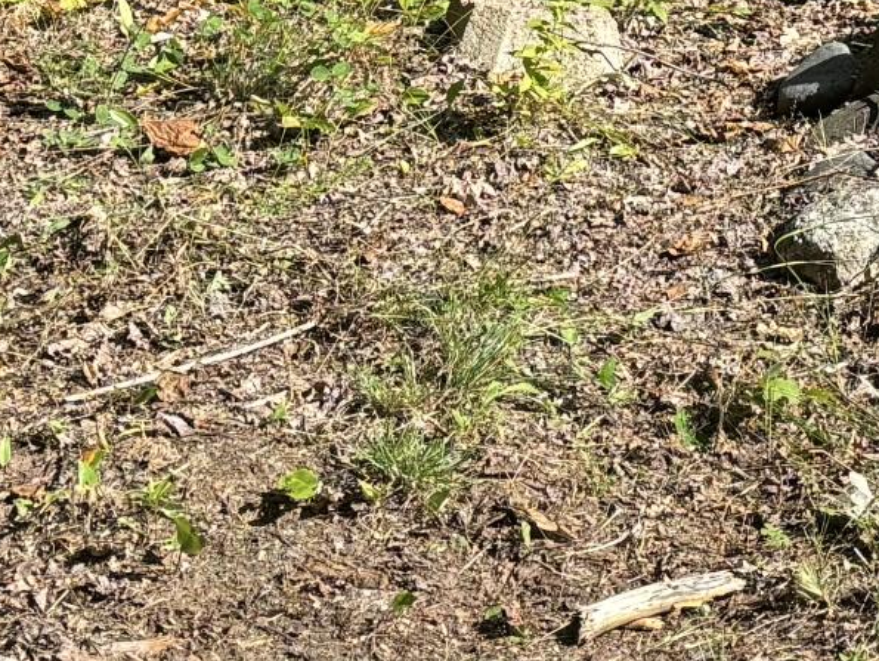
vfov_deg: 11.0
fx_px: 3328
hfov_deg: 14.9
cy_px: -290
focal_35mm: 131
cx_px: 821
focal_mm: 5.96
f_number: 1.6
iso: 50
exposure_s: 1/1080
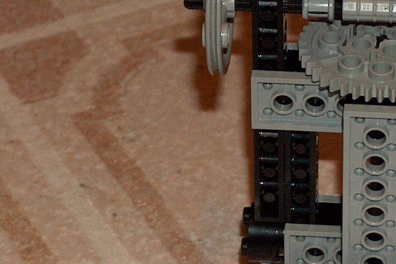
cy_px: 129
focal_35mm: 246
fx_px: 2705
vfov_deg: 5.6
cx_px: 382
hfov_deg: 8.3
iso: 400
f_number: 2.9
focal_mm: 20.29
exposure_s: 1/125
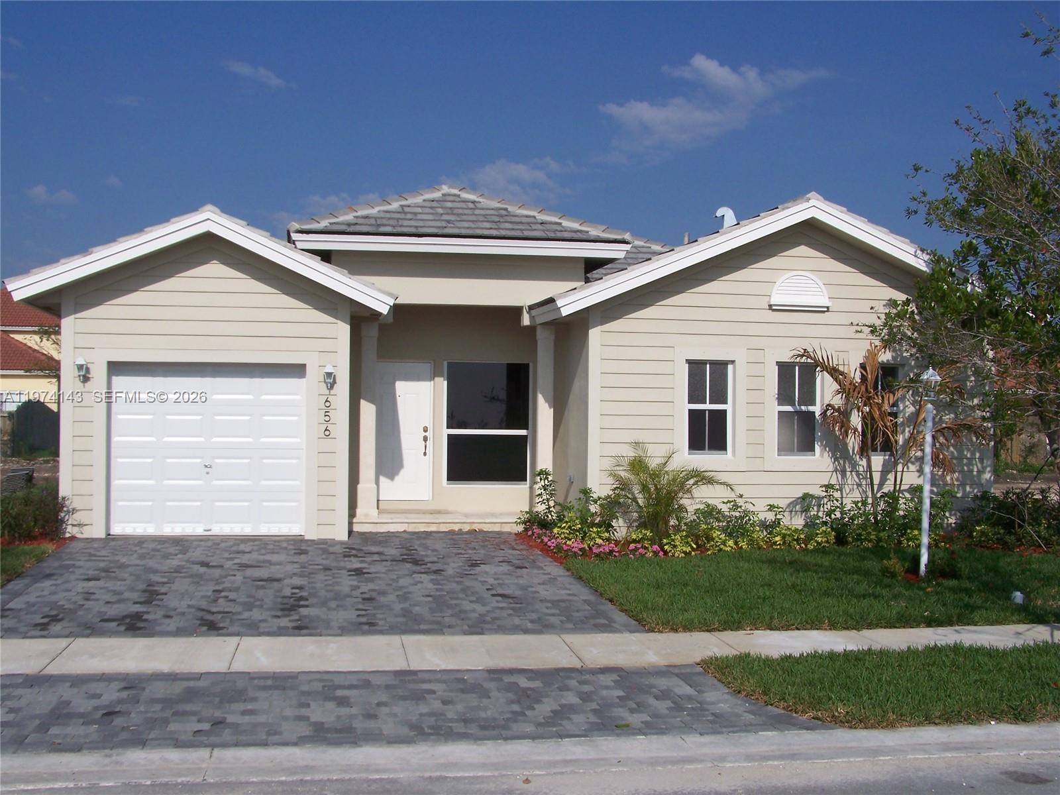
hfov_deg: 46.8
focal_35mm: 40
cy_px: 398
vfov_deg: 36.0
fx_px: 1225
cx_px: 530
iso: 64
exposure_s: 1/800
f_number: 5.6
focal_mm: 6.7
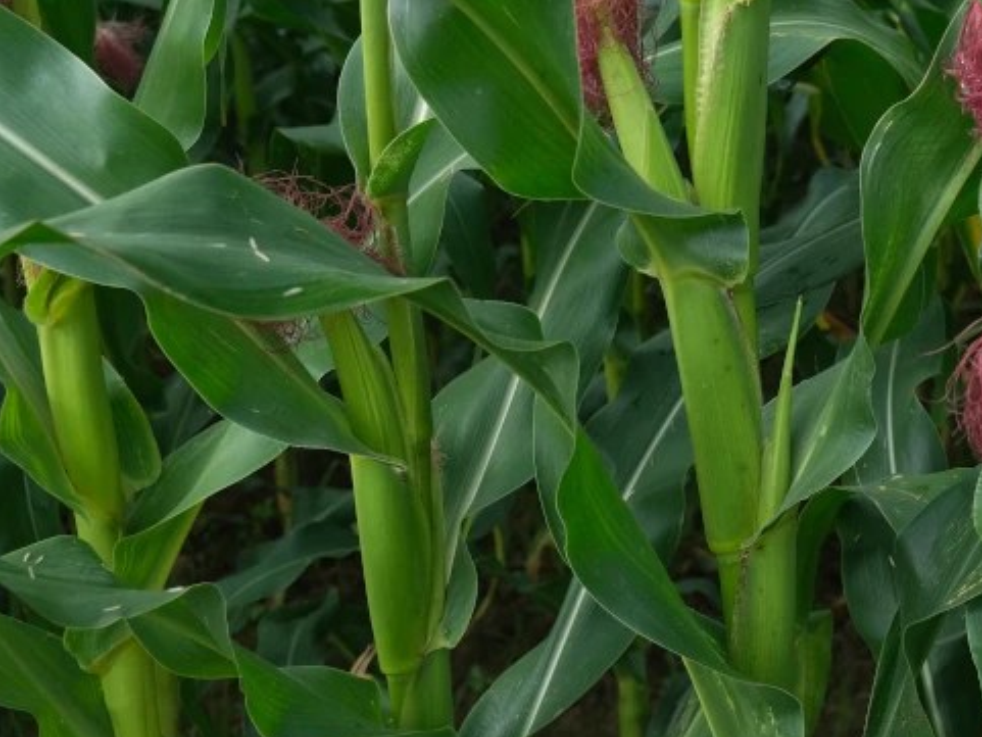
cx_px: 1002
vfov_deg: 23.3
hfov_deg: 29.0
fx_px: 1759
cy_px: 154
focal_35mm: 62
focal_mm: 20.5
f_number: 4
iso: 200
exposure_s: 1/500
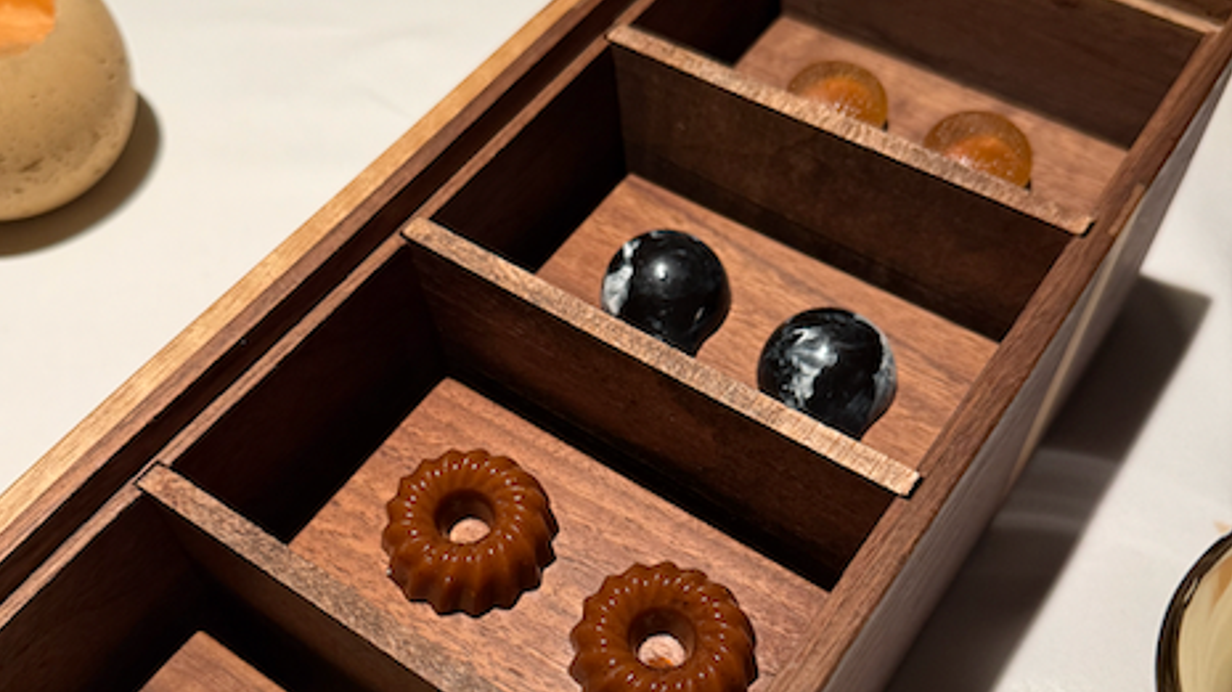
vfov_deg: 32.6
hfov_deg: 55.3
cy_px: 448
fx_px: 1175
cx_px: 599
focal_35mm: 36
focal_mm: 6.76
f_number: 1.78
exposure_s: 1/60
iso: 320
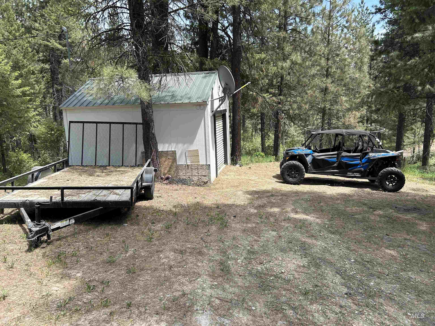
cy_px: 163
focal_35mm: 26
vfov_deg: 53.1
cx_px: 218
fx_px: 327
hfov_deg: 67.3
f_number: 1.5
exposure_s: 1/1431
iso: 50
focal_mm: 5.7
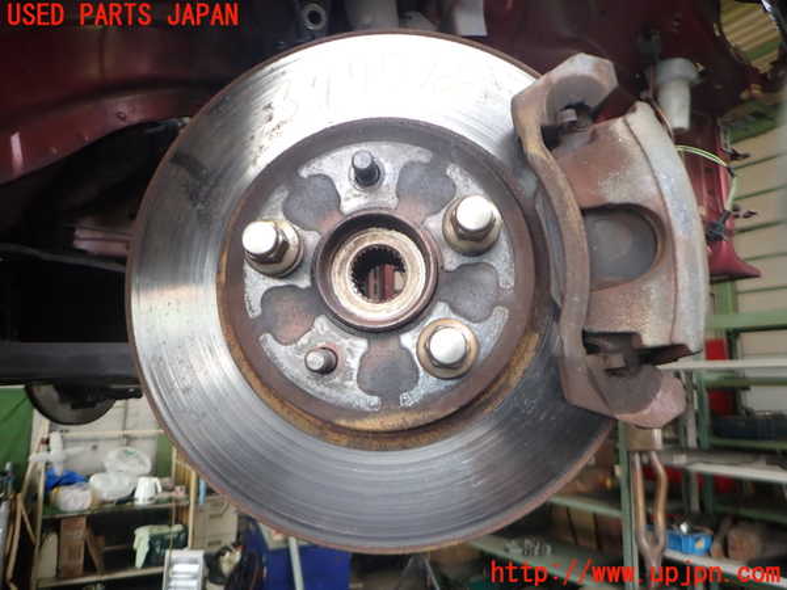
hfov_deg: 69.4
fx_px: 568
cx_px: 394
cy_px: 295
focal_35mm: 25
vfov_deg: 54.9
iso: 200
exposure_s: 1/60
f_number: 2
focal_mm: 4.5
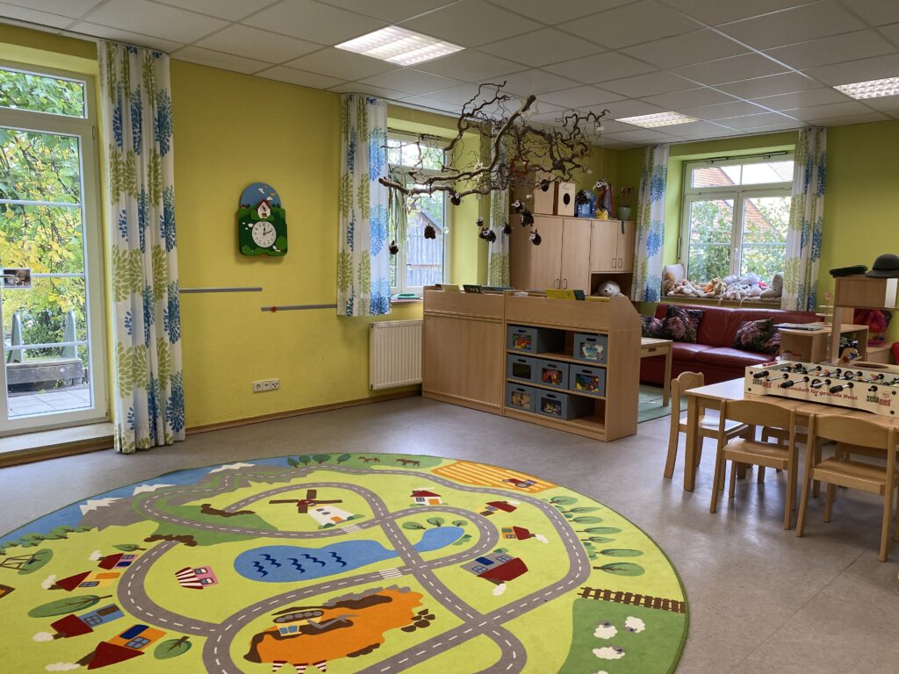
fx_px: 675
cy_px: 337
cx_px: 450
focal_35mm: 26
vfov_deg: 53.1
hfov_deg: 67.3
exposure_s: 1/100
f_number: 1.8
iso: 100
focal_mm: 4.25
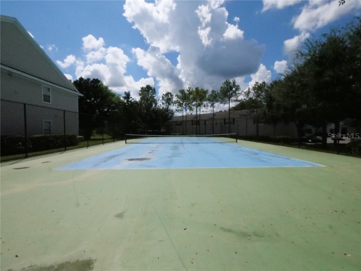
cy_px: 136
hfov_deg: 102.1
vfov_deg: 85.7
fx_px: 146
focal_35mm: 14
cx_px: 180
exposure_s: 1/8000
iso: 12800
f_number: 22
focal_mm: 7
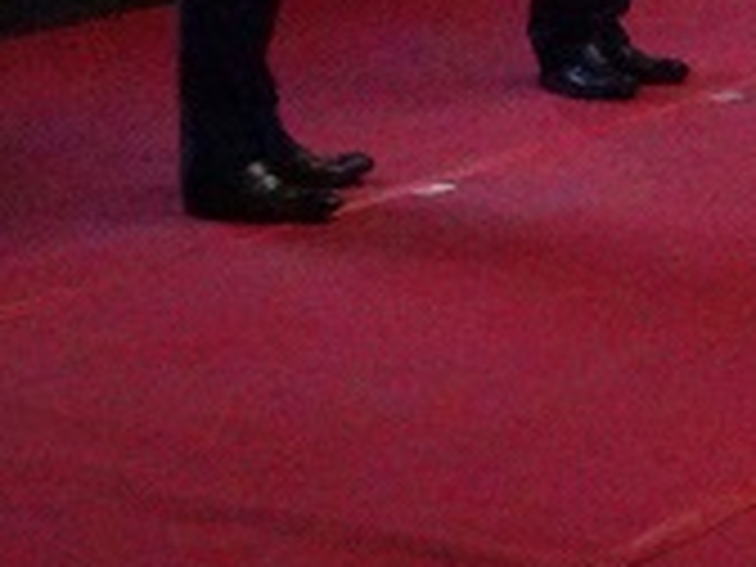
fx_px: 3320
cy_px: -378
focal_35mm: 152
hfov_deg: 12.2
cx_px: 1220
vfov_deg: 9.4
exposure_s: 1/200
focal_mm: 7.58
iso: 3200
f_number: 4.5
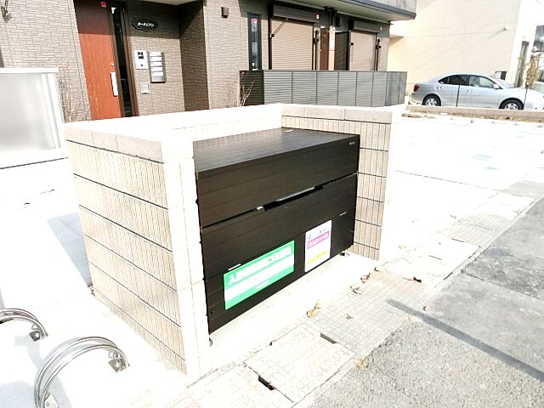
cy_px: 204
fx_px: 377
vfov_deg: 56.8
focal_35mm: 24
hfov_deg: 71.6
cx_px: 272
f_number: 3
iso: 80
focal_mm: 4.24
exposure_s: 1/1000
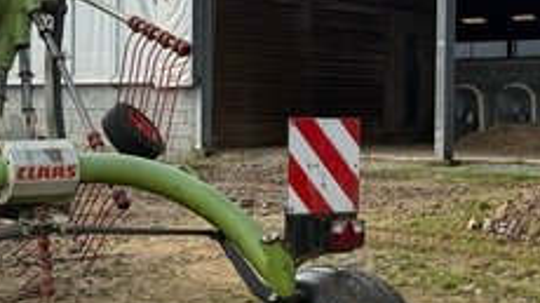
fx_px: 1059
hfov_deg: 27.9
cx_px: 87
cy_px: 117
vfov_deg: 16.3
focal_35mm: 74
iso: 100
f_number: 1.78
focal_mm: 6.76
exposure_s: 1/5714
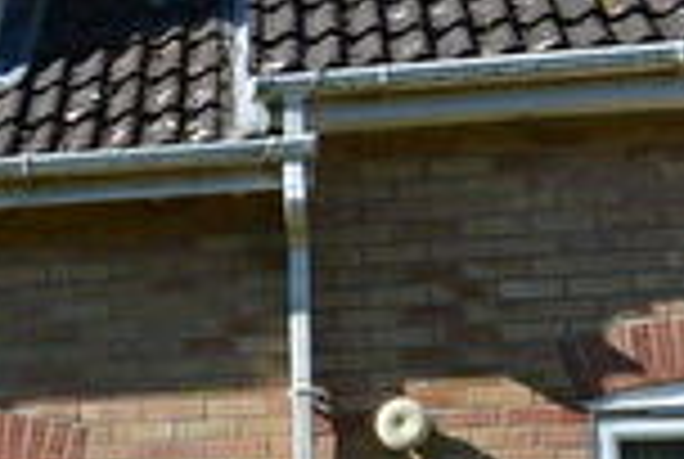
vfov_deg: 13.1
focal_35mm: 103
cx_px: -261
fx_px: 1966
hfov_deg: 18.1
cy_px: 454
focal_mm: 15
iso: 200
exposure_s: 1/125
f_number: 13
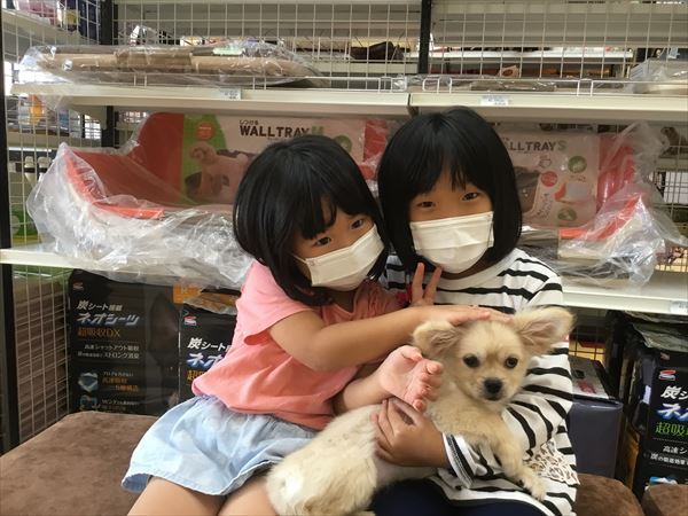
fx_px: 616
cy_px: 258
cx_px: 344
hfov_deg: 58.4
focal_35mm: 31
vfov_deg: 45.4
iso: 50
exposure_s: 1/30
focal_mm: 3.3
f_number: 2.4
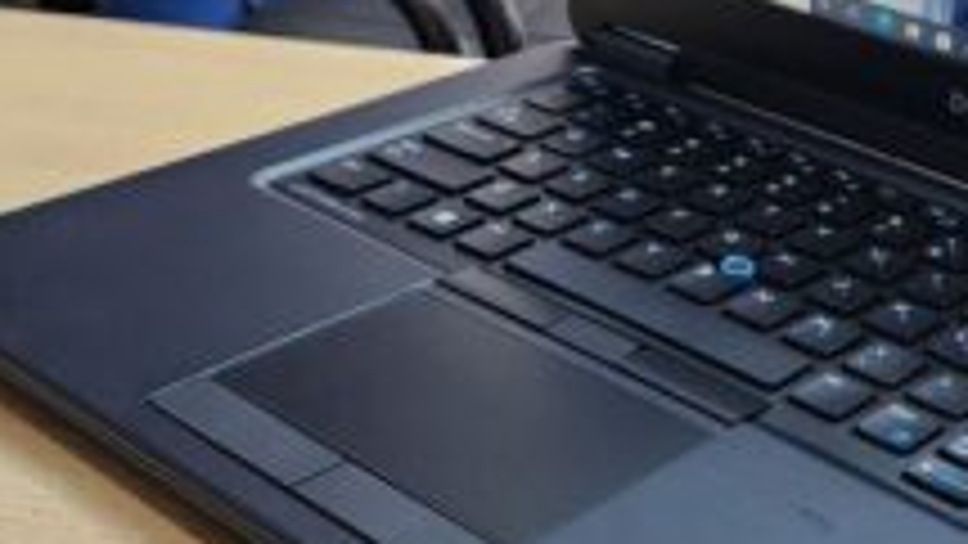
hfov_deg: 28.7
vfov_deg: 17.1
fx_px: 1797
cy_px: 99
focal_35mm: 70
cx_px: 914
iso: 320
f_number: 1.8
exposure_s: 1/100
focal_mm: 5.4
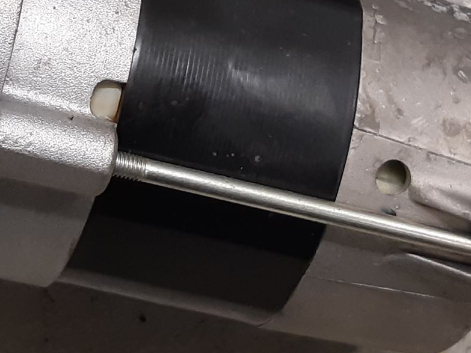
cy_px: 44
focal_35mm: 68
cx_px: 143
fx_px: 925
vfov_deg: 21.2
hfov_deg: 28.3
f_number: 1.7
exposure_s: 1/50
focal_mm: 3.93
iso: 125
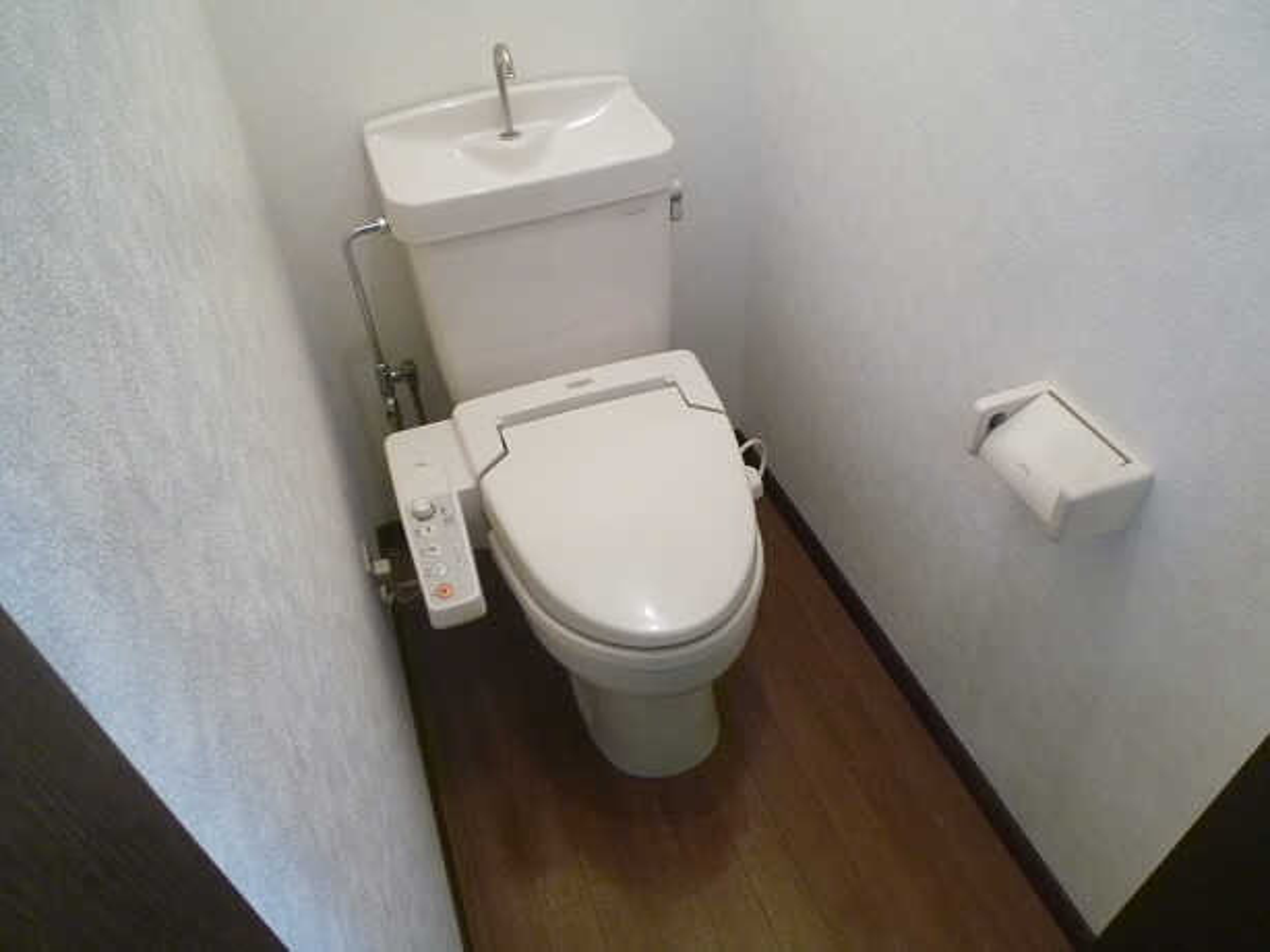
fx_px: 880
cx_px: 635
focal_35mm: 24
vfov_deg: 56.8
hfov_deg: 71.6
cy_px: 476
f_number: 2.2
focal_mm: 4.3
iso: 250
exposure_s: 1/60
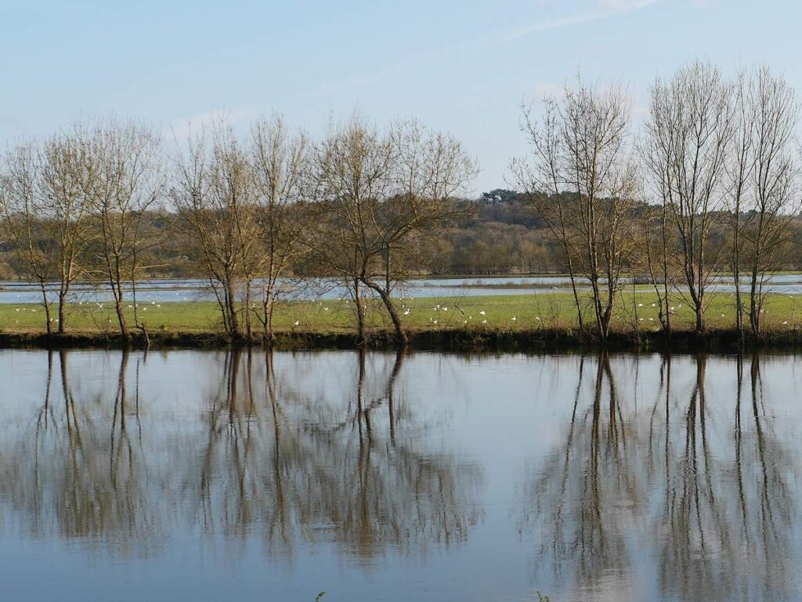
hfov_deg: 38.2
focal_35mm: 50
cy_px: 301
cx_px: 401
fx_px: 1158
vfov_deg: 29.1
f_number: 4
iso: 200
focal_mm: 25
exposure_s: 1/1000
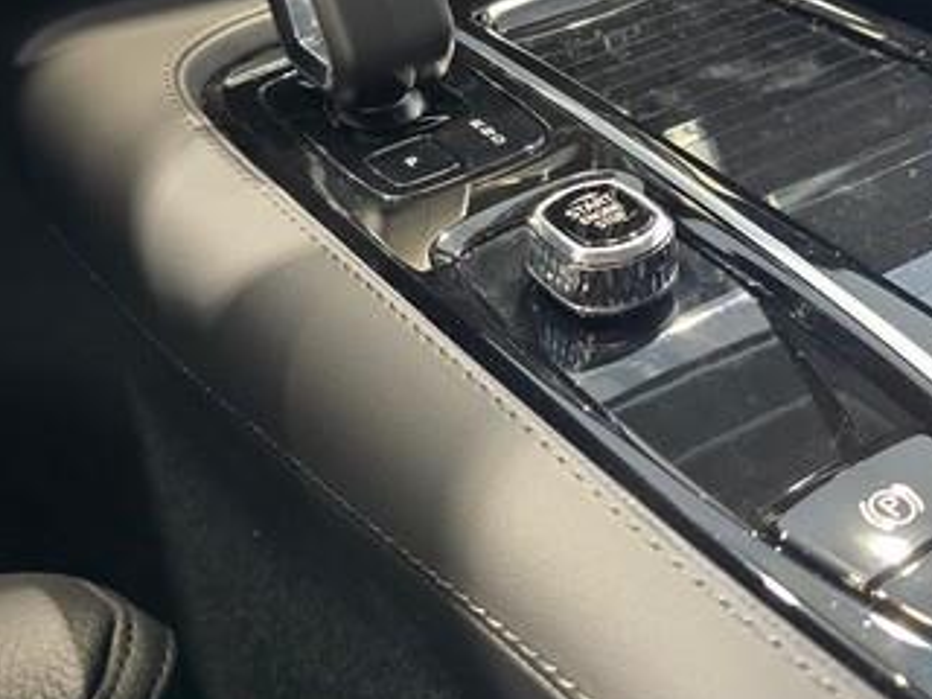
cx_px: 533
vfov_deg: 30.7
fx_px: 1239
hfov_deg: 41.1
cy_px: 131
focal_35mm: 46
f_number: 1.7
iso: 1250
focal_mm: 6.3
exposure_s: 1/100
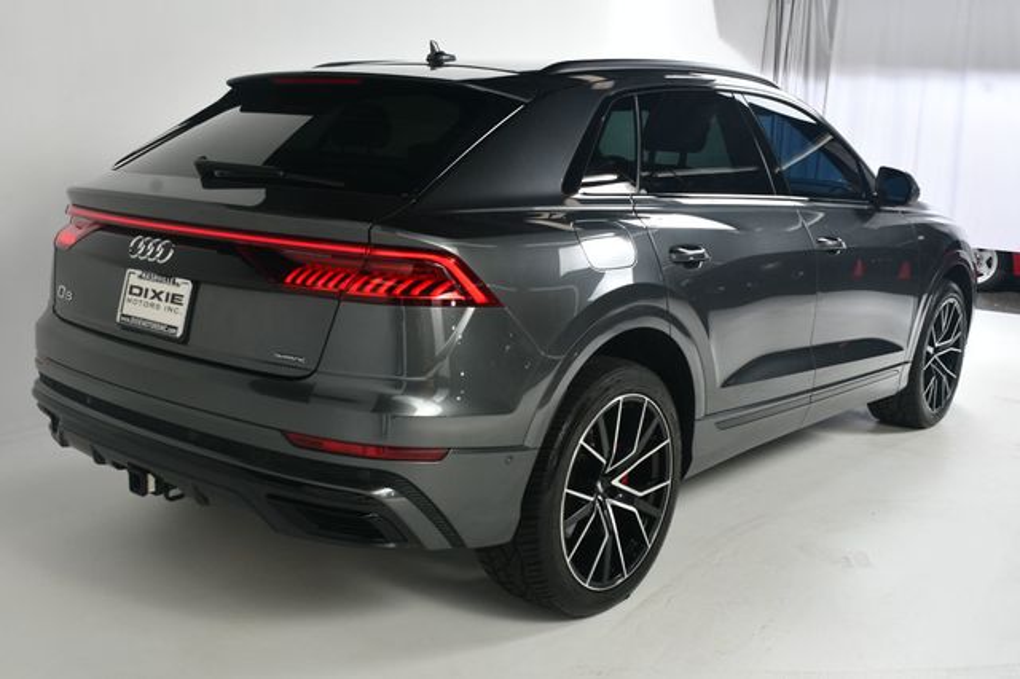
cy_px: 340
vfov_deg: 36.8
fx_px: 1019
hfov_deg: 53.2
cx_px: 510
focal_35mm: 36
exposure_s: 1/160
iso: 100
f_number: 10
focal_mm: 24
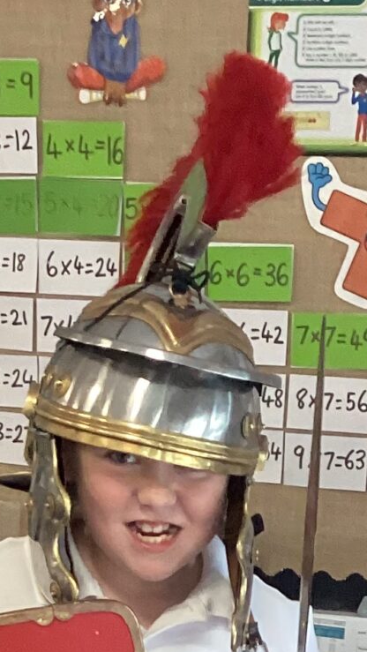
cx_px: 169
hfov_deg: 10.4
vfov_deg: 17.0
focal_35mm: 117
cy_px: 888
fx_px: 2023
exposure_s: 1/60
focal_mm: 3.3
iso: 250
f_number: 2.4
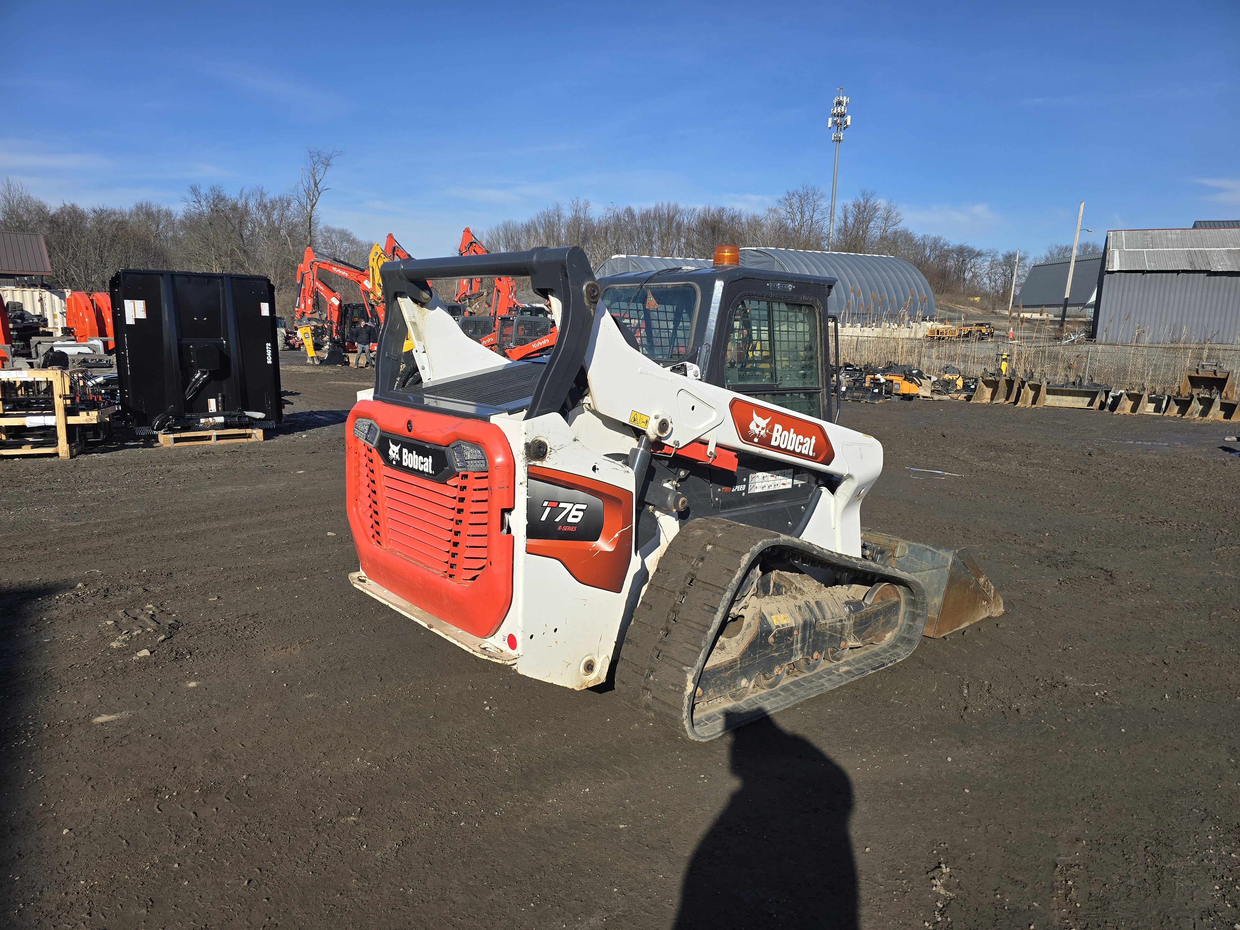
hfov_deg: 73.9
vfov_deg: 58.9
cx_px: 620
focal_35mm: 23
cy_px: 465
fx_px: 824
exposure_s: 1/1027
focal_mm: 6.3
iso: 12
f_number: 1.7
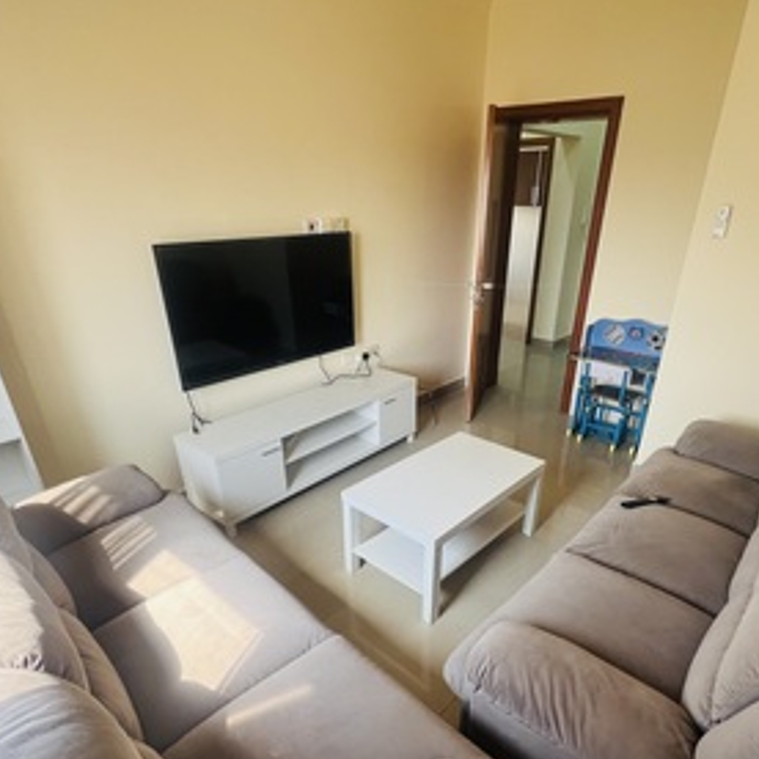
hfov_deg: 77.5
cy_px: 461
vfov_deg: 76.7
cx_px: 411
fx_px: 471
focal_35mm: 19
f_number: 1.8
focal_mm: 1.57
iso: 100
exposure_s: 1/99
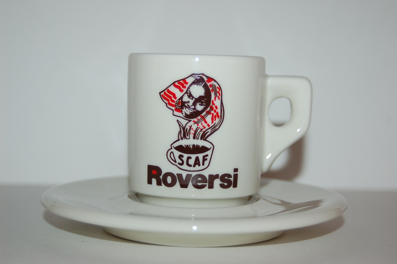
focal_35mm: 84
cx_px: 198
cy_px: 132
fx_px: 926
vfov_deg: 16.2
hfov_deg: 24.2
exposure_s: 1/60
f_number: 5
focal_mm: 56
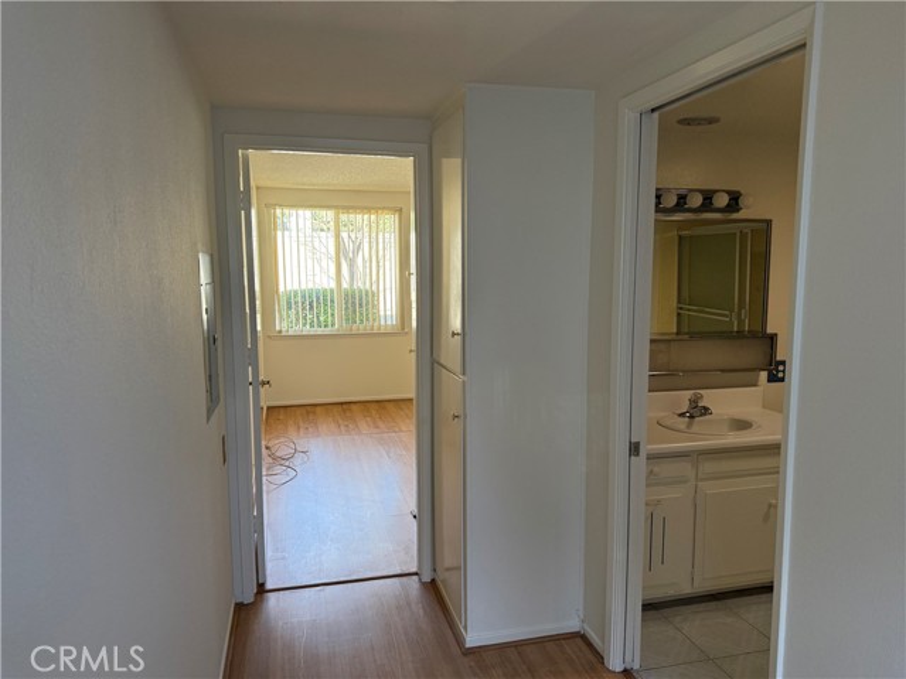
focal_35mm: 24
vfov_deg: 56.8
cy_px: 340
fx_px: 628
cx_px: 453
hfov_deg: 71.6
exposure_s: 1/115
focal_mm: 6.76
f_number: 1.78
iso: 200
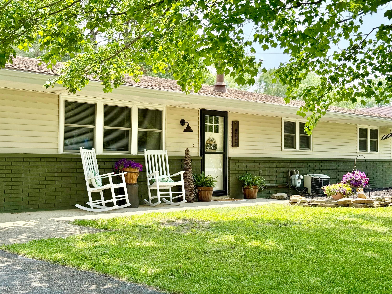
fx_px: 544
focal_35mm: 48
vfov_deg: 30.3
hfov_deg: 39.7
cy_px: 147
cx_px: 196
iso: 80
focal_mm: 6.76
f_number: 1.78
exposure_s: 1/1608
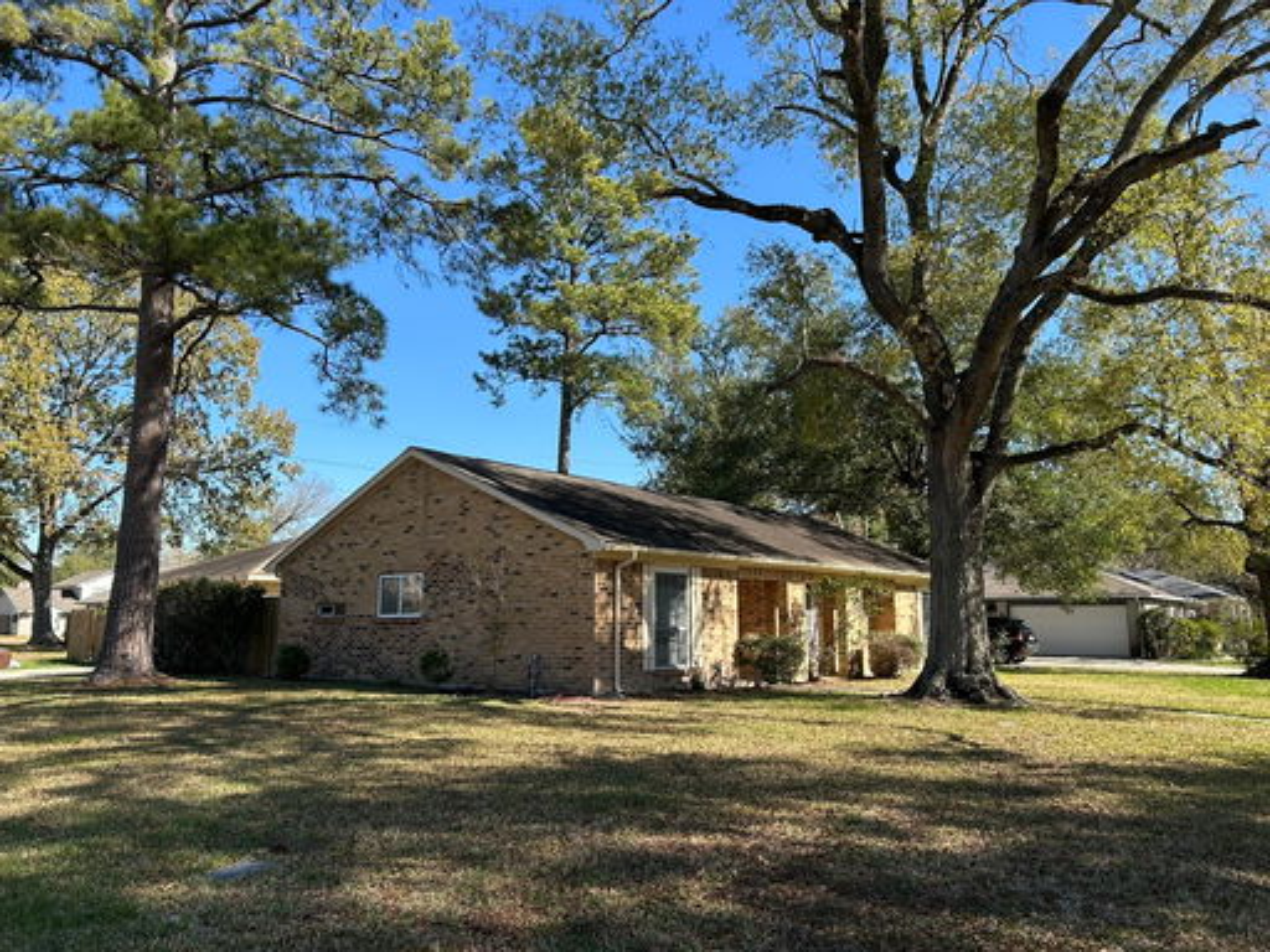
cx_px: 635
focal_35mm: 26
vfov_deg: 53.1
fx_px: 954
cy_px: 476
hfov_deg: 67.3
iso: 50
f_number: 1.5
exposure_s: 1/1511
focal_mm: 5.7
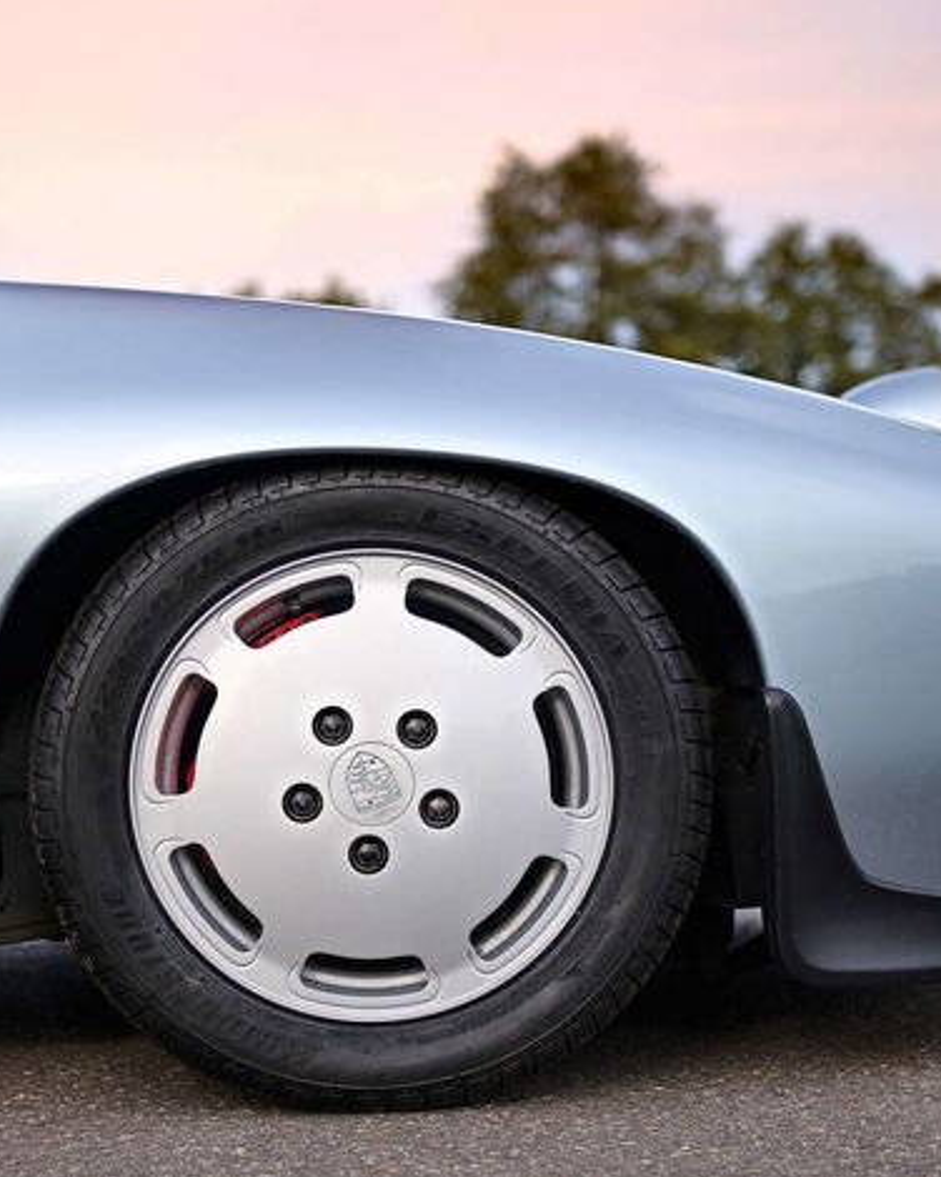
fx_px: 3307
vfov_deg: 20.2
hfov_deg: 16.2
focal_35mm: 95
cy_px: 611
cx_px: 400
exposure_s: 1/2500
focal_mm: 62
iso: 320
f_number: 2.8
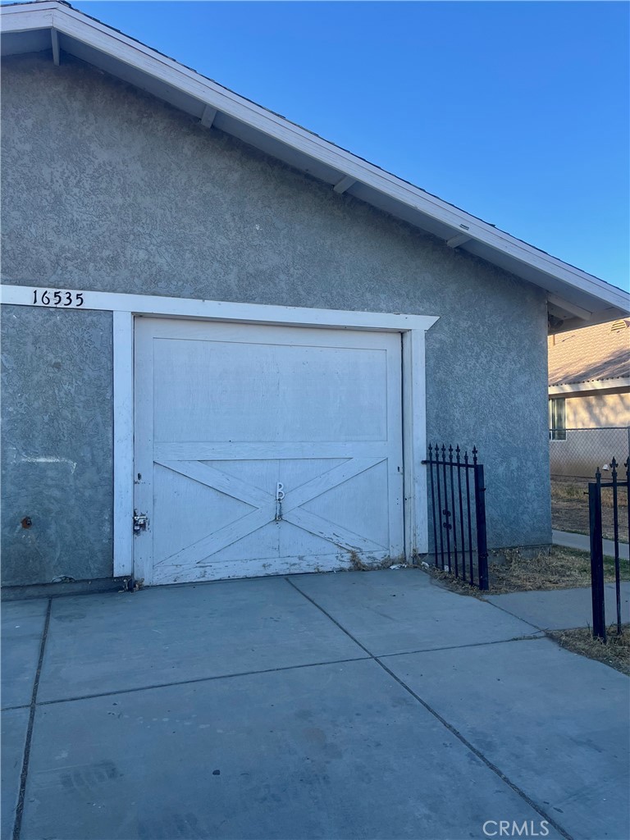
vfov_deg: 67.3
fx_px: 631
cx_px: 315
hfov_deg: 53.1
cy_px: 420
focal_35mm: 26
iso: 50
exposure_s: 1/804
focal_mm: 5.1
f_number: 1.6
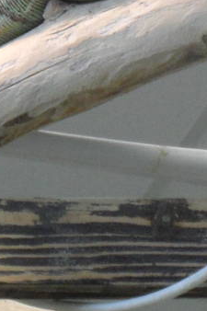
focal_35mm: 394
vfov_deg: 5.2
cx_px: 373
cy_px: -18
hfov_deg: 3.5
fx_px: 3401
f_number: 4.2
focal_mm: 13.2
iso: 200
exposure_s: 1/30
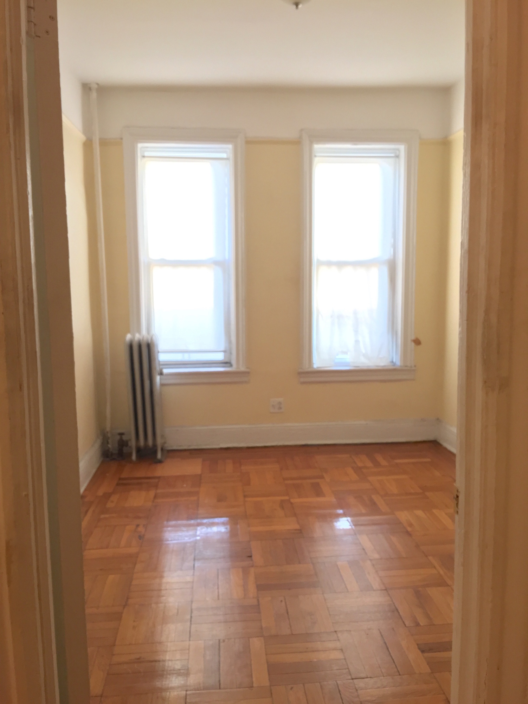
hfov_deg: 48.2
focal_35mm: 29
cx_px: 264
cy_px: 352
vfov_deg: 61.7
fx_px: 590
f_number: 2.2
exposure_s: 1/30
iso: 160
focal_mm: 4.15
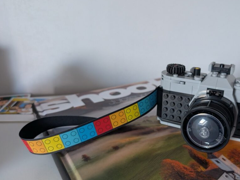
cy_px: 96
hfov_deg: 56.0
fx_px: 222
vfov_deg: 44.2
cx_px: 153
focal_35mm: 32
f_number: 1.68
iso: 29
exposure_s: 1/38.4
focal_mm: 6.9
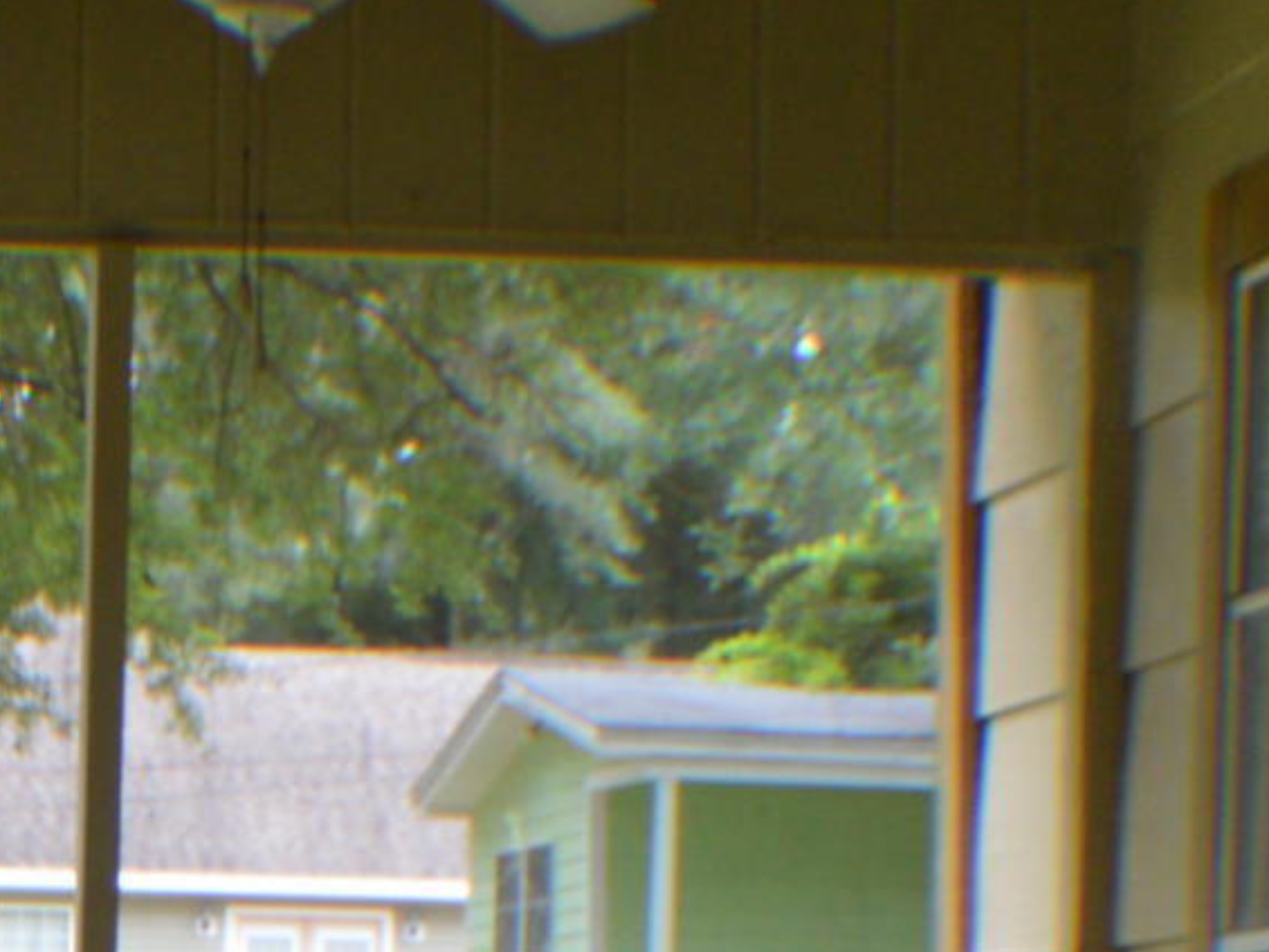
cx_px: -2
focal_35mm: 199
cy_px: 1313
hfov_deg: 9.9
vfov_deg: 7.4
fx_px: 7297
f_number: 4.2
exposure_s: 1/60
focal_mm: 26
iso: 400
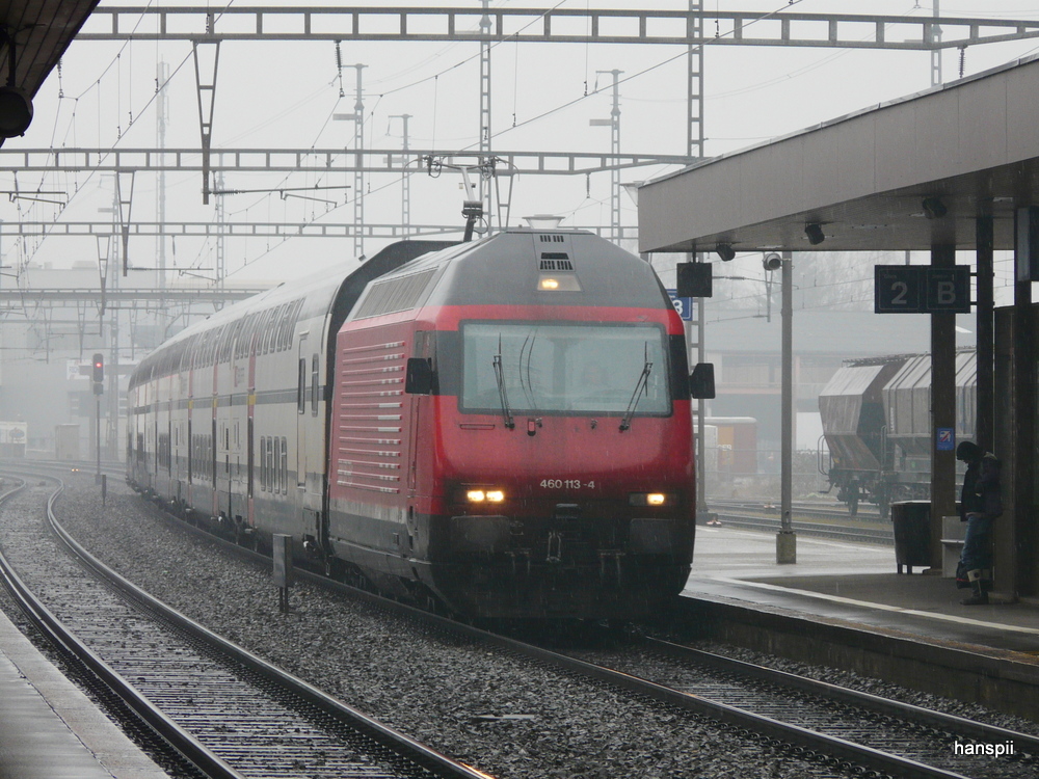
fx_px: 7324
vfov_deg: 6.1
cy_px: 390
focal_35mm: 244
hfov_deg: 8.1
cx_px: 520
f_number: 4
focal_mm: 40
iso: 100
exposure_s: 1/250
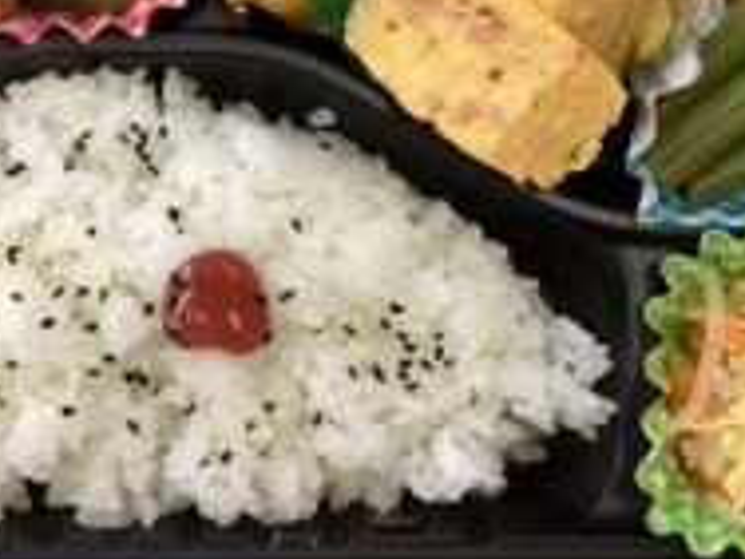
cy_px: 93
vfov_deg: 23.2
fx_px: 1334
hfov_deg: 31.2
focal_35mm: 62
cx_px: 331
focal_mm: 3.3
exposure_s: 1/60
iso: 200
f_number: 2.4
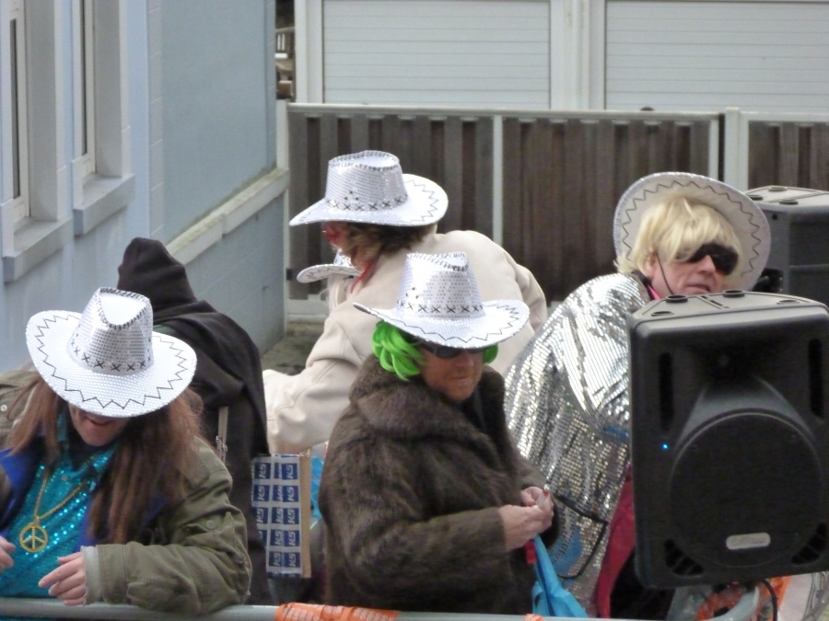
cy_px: 310
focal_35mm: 155
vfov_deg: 9.6
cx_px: 414
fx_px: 3712
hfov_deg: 12.7
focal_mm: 27.9
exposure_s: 1/125
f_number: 3.7
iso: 1250
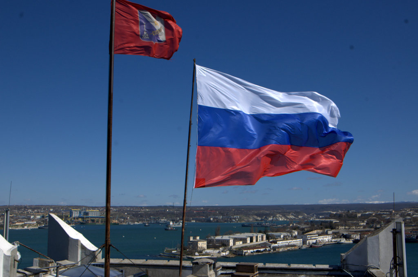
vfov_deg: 31.8
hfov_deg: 46.5
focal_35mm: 42
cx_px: 209
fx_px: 487
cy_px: 138
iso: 200
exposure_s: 1/640
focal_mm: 28
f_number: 8
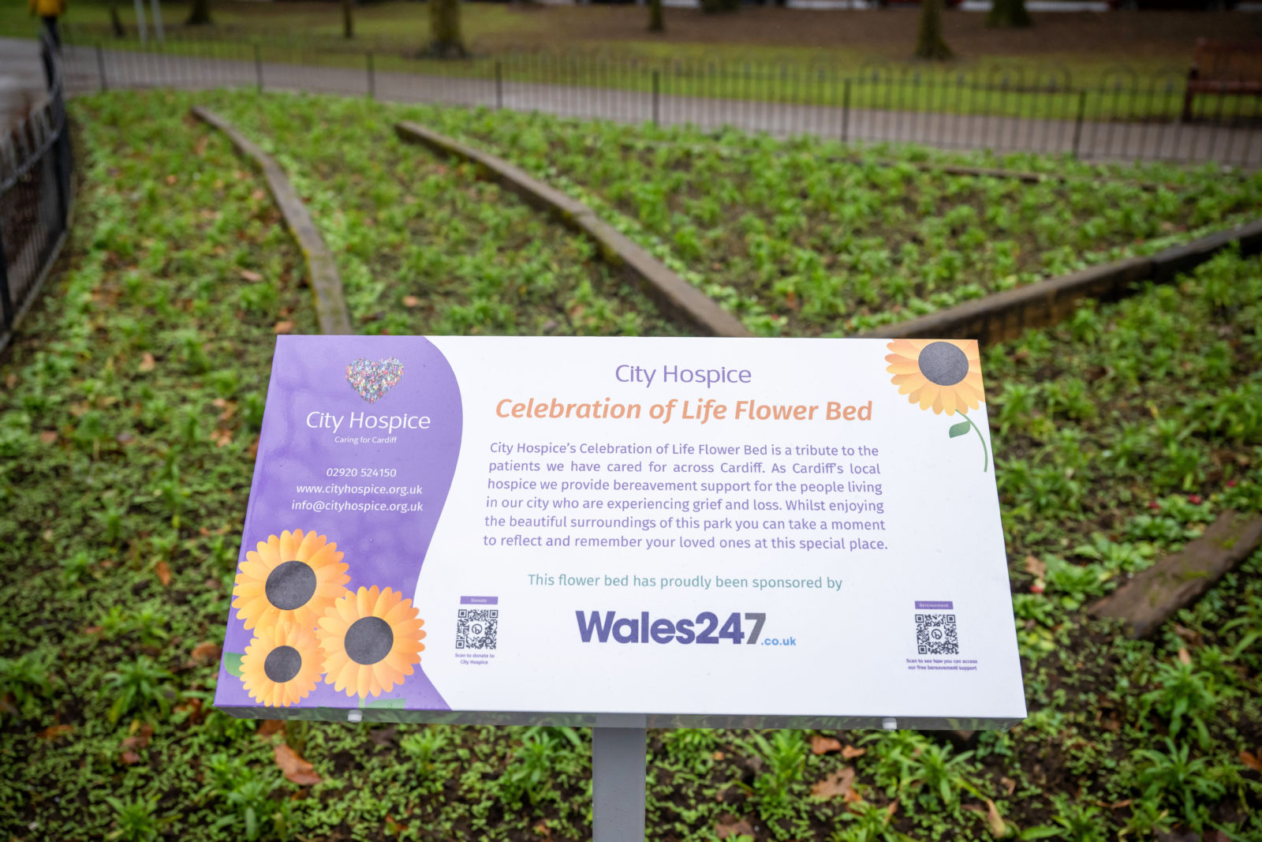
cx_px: 631
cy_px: 421
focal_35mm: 33
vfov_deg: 40.0
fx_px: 1157
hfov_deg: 57.2
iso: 800
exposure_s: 1/1000
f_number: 4
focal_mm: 33
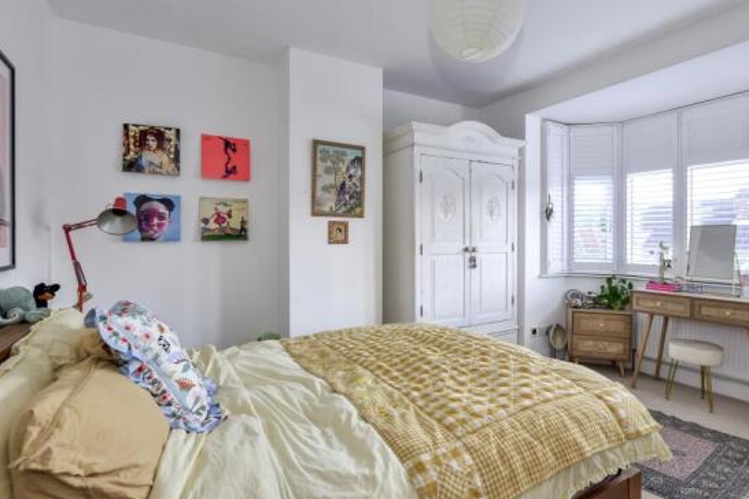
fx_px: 374
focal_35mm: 18
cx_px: 411
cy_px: 238
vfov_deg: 67.3
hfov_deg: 89.7
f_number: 8
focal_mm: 10
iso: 640
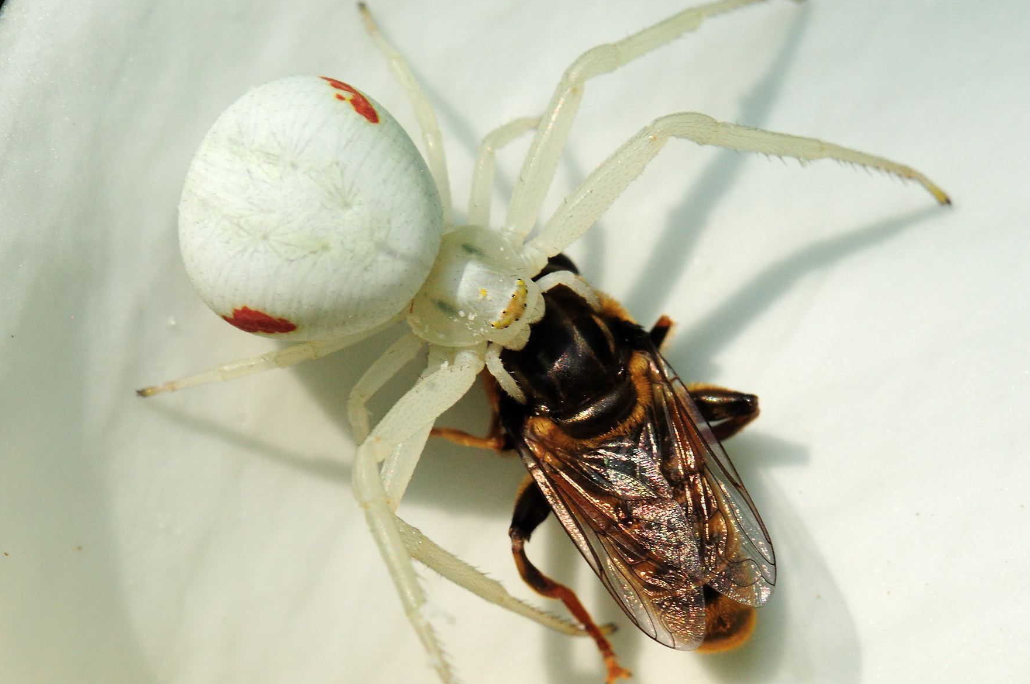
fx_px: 6134
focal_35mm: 215
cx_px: 344
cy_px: 290
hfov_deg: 9.6
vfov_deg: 6.4
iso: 500
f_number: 20
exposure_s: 1/160
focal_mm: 105
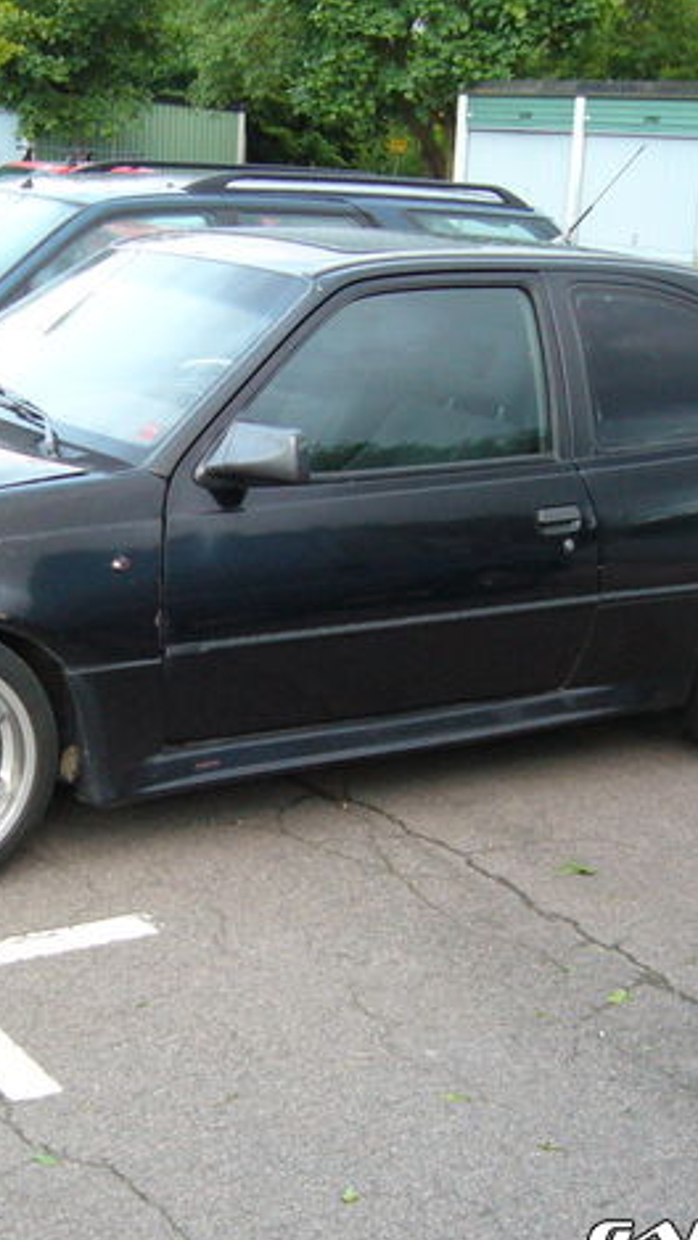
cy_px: 627
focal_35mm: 52
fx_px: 1710
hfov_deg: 22.9
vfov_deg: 39.9
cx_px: 196
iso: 200
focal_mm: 5.8
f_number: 2.8
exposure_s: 1/13
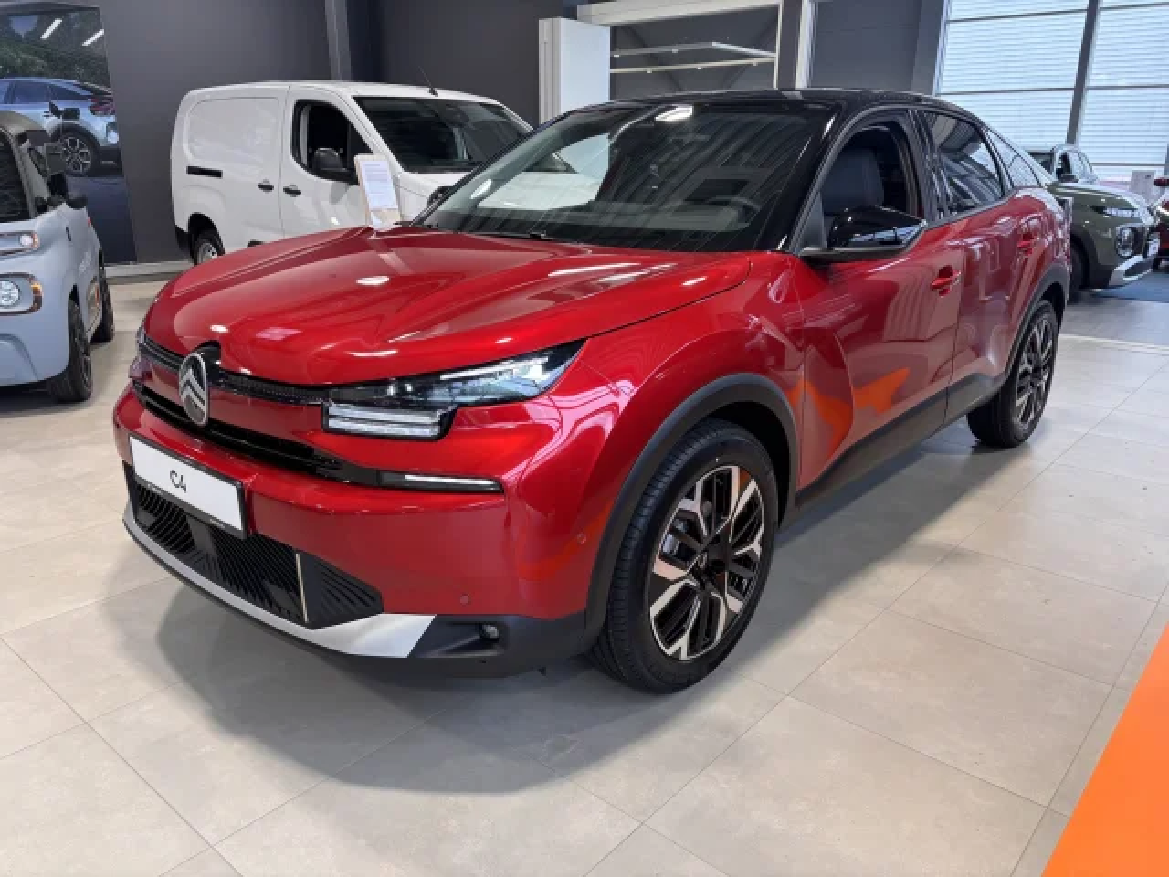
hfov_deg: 67.3
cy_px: 438
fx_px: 878
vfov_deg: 53.1
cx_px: 584
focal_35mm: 26
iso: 80
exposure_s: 1/100
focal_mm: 5.96
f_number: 1.6
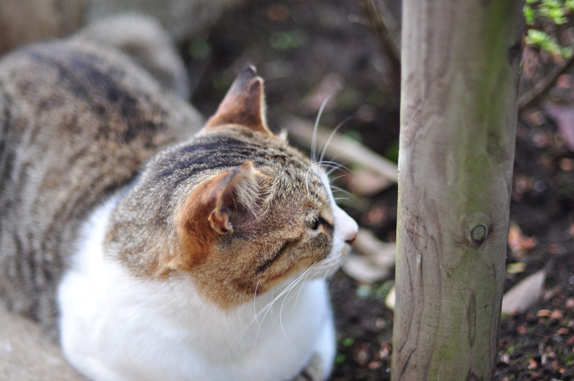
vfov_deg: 18.1
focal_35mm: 75
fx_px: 1194
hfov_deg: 27.0
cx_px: 287
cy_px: 190
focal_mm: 50
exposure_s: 1/200
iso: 200
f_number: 1.4
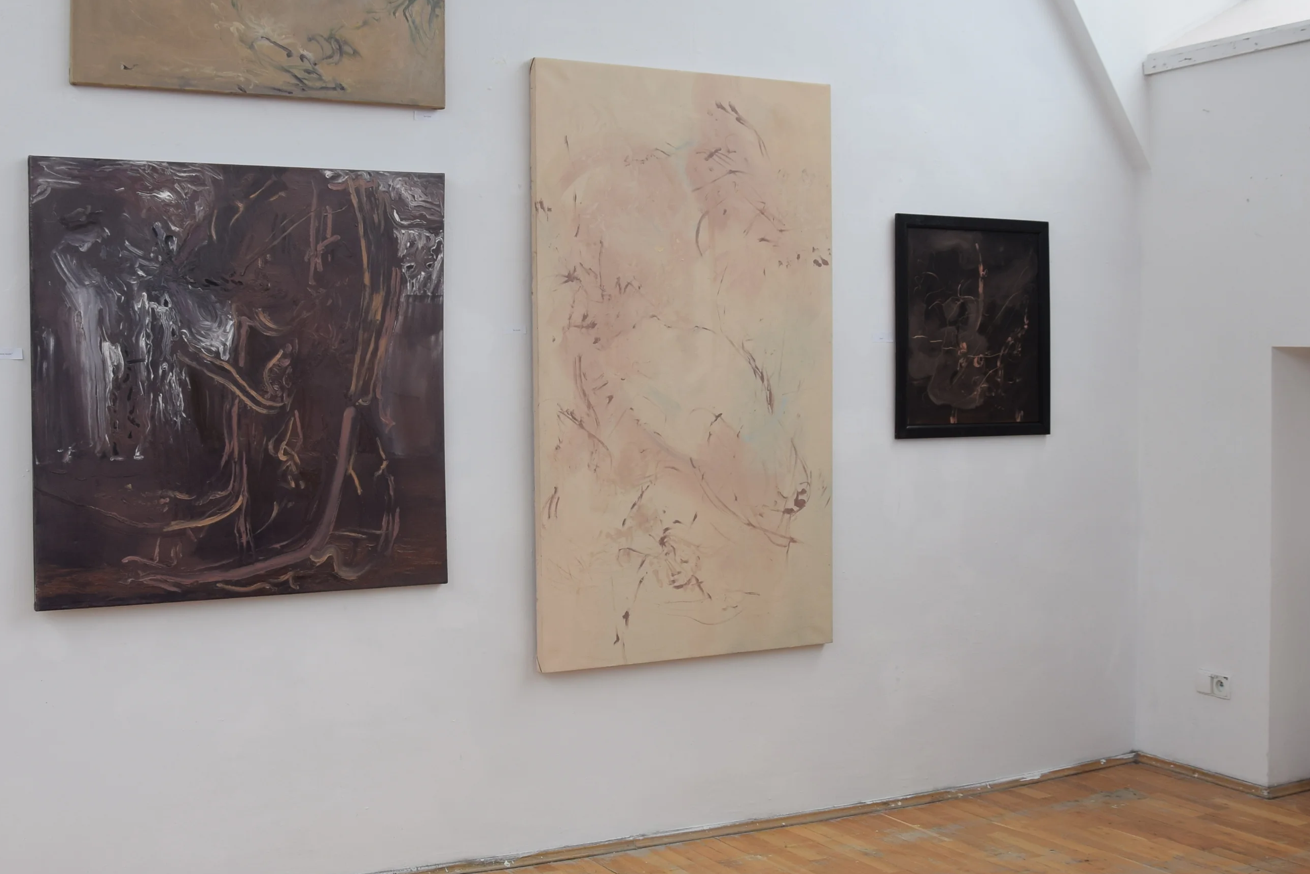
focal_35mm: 47
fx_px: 1710
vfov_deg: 28.6
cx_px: 621
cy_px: 394
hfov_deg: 41.9
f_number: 5.6
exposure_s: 1/20
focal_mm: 18
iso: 200
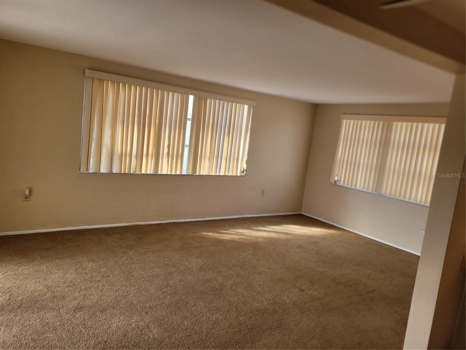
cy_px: 175
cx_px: 233
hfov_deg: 67.3
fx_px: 350
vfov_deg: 53.1
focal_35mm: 26
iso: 100
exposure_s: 1/120
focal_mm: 5.4
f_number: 1.8
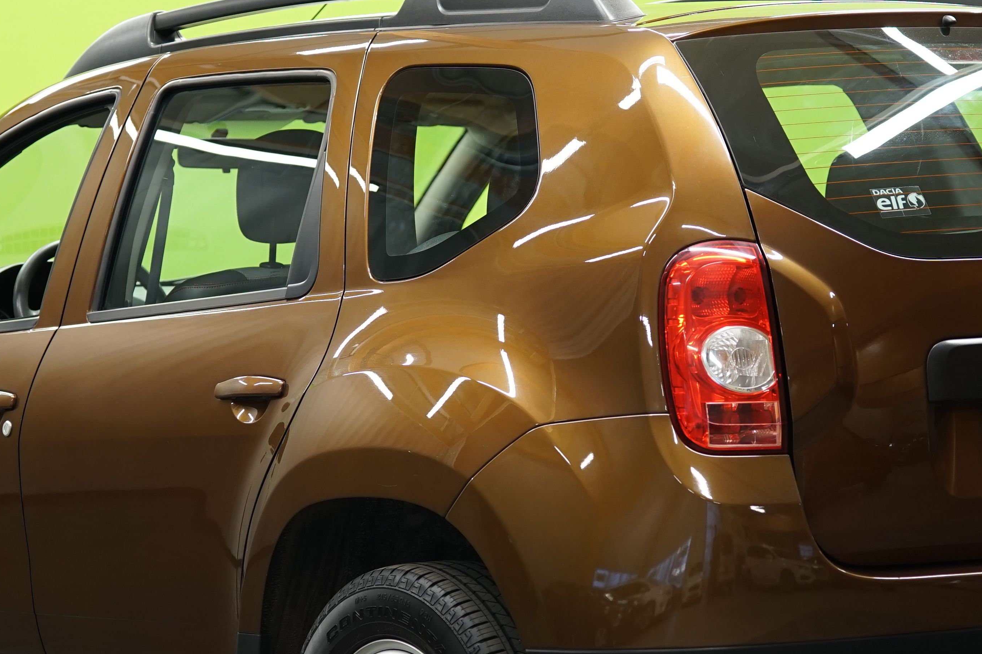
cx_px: 510
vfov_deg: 9.3
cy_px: 392
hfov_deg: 14.0
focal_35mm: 147
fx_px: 4009
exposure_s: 1/30
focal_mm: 67
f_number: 2.8
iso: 500
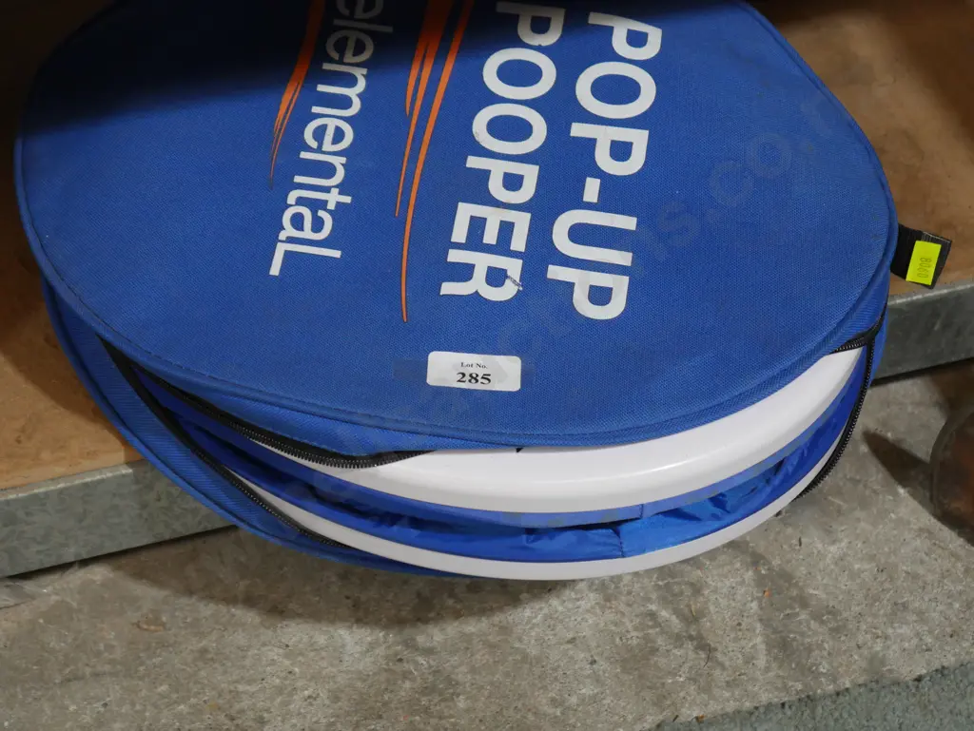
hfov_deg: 23.3
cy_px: 366
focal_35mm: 84
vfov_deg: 17.6
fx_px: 2365
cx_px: 487
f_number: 5.6
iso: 1250
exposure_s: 1/100
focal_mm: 42
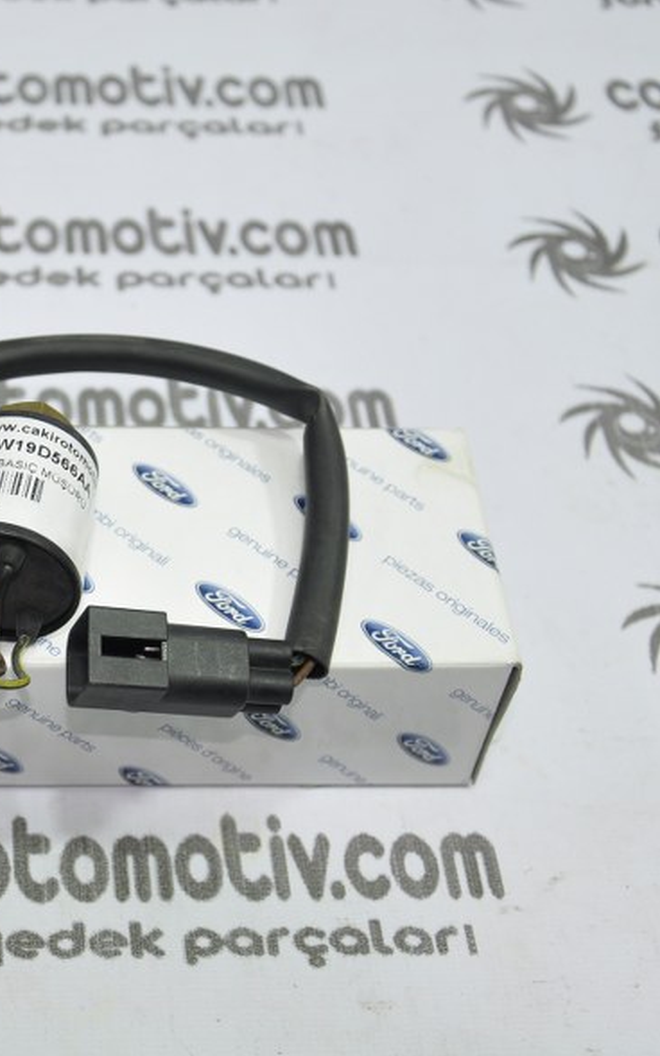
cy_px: 532
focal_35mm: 70
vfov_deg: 29.4
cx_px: 34
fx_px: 2015
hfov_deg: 18.2
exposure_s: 1/30
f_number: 4.5
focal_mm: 30
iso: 200
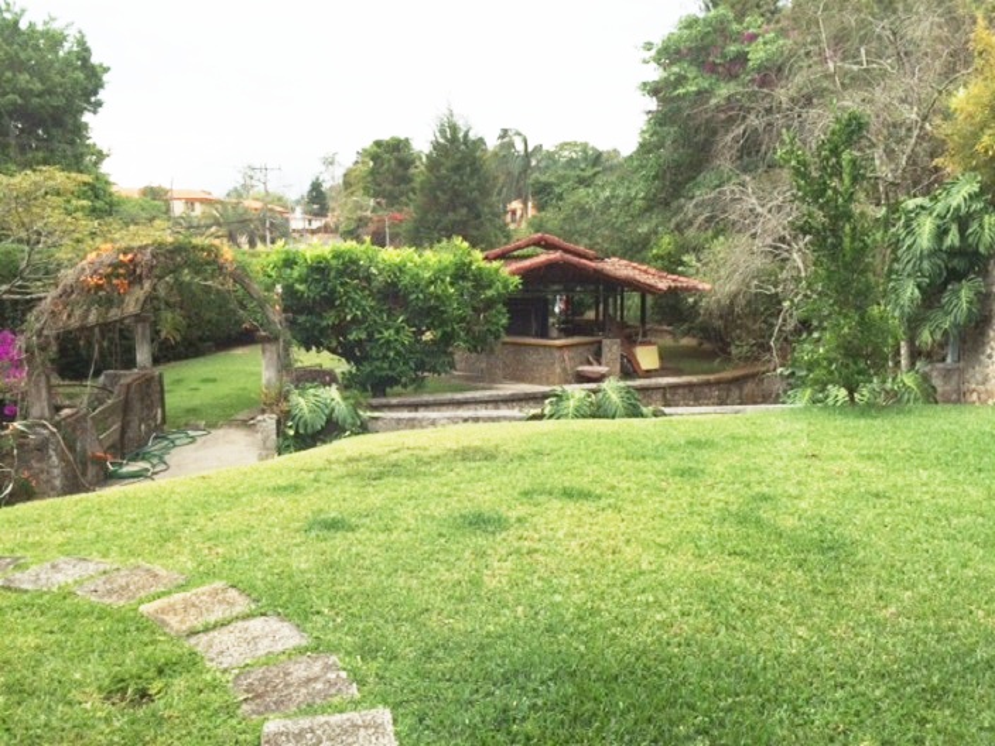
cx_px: 498
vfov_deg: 48.2
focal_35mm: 29
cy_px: 373
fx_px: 834
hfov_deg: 61.7
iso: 32
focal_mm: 4.15
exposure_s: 1/746
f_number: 2.2
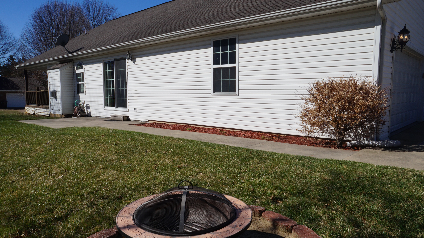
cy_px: 121
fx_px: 292
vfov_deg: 44.4
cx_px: 211
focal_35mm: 26
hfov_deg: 71.9
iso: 100
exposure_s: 1/160
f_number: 14
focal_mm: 16
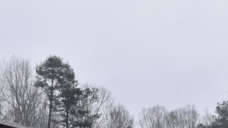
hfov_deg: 27.5
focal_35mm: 77
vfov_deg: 15.3
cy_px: 134
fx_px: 465
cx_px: 118
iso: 400
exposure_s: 1/80
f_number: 8
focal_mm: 18
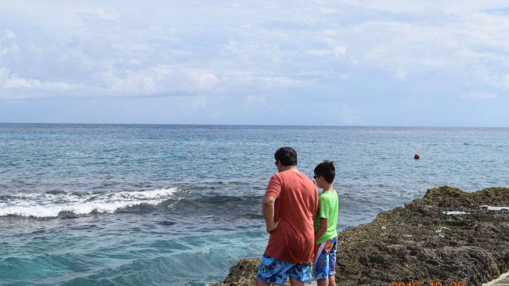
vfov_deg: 22.2
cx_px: 256
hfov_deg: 38.5
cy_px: 142
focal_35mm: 54
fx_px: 729
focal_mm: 34
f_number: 11
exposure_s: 1/500
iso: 200
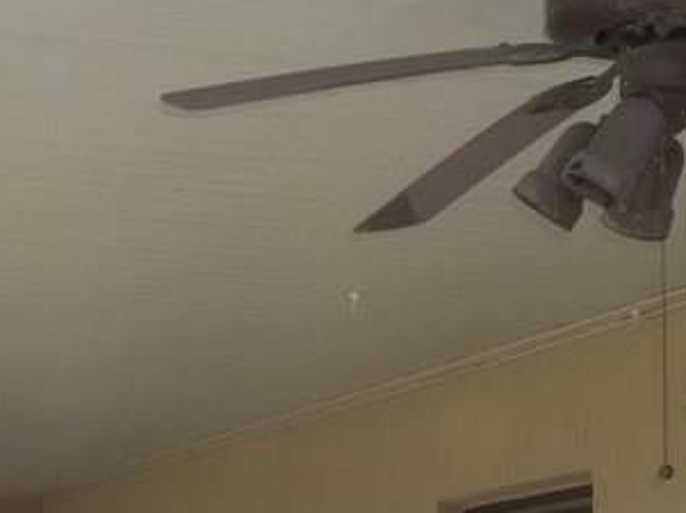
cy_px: 720
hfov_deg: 17.8
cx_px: 62
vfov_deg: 13.0
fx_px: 2158
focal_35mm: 109
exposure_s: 1/60
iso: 64
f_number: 2.9
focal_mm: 5.7
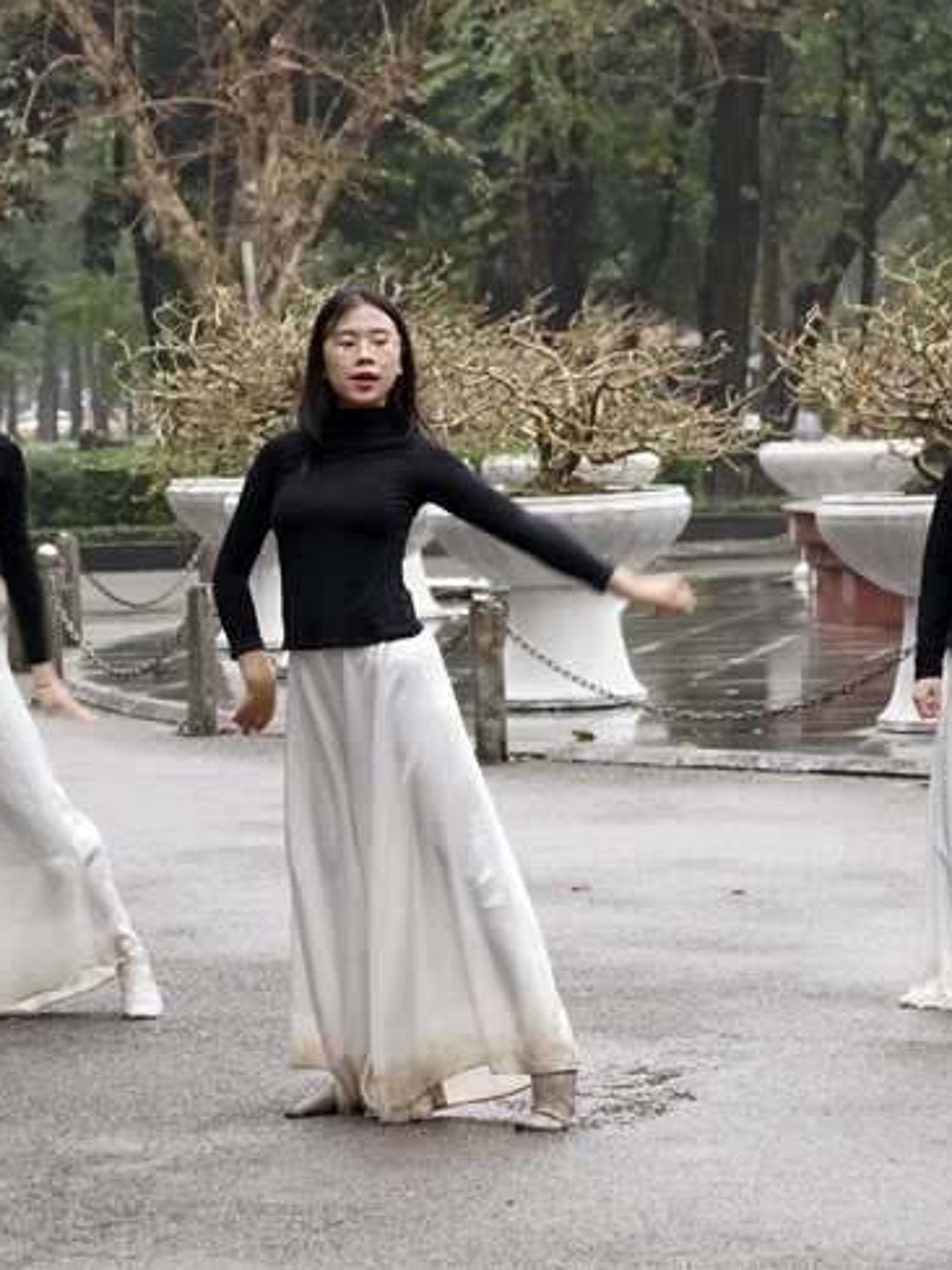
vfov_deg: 14.4
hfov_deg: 10.8
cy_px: 634
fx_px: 5024
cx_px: 515
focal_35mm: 137
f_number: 5.6
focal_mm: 62.7
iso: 400
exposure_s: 1/100
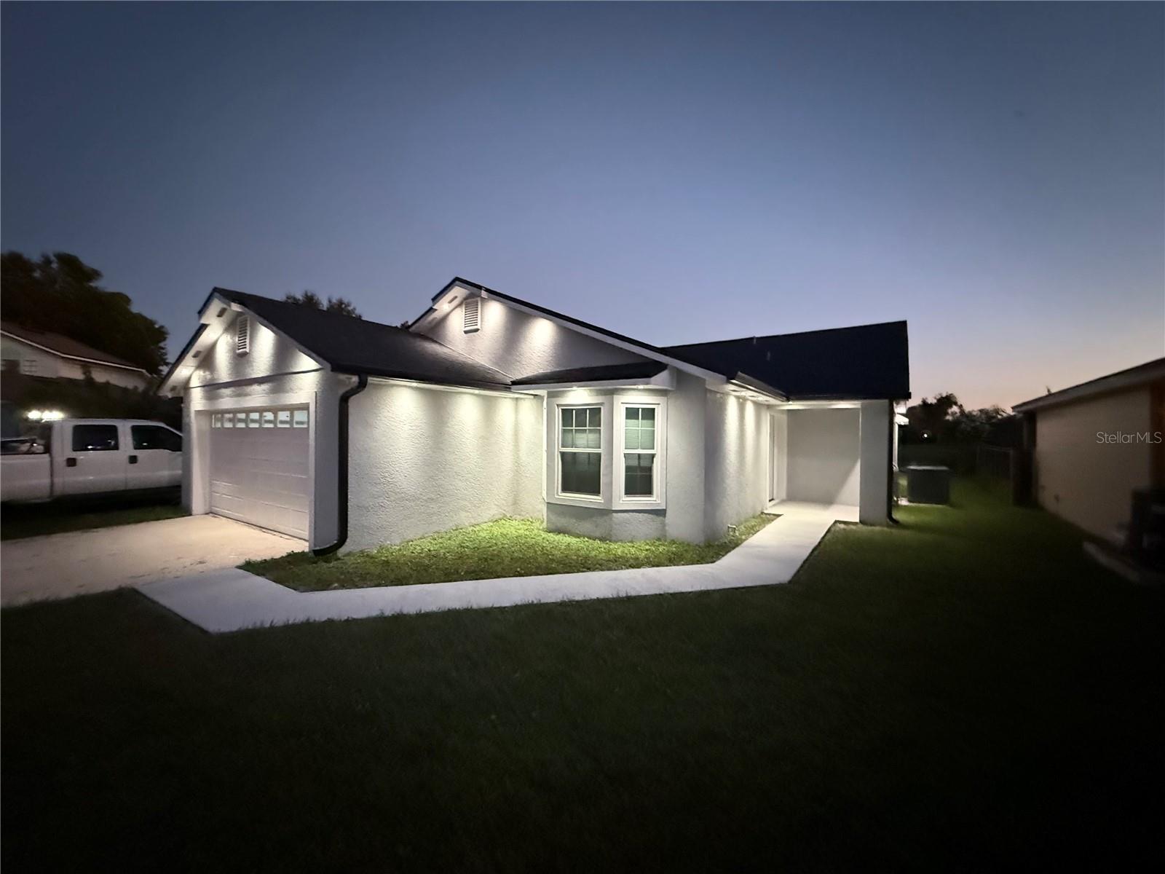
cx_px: 582
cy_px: 437
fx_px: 471
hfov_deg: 102.1
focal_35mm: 14
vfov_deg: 85.7
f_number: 2.2
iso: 1250
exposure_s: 1/40
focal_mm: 2.22
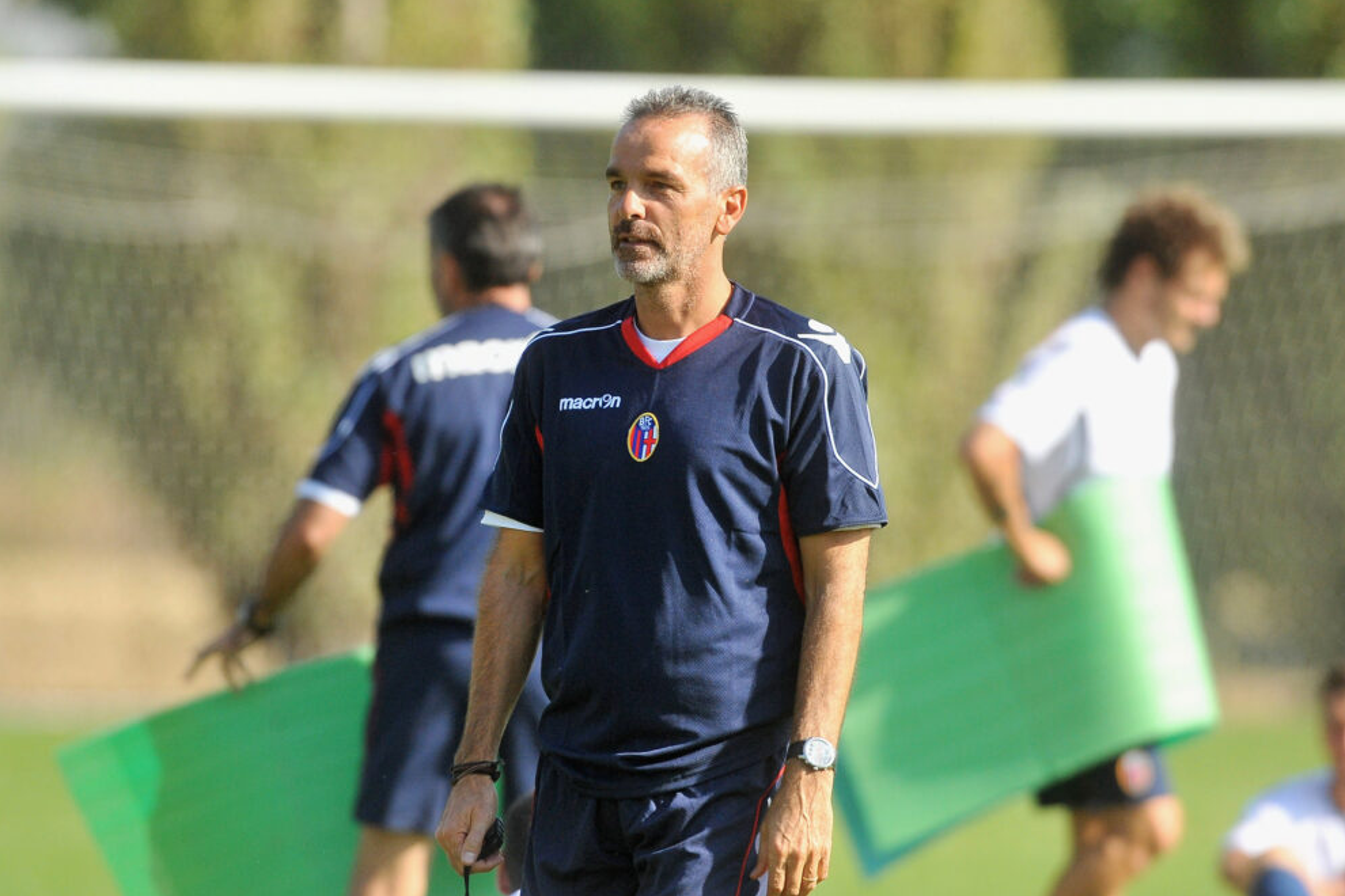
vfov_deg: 2.7
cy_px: 448
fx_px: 19314
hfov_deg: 4.0
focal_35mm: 517
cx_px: 694
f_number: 6.3
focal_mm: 500
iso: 1600
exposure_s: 1/4000
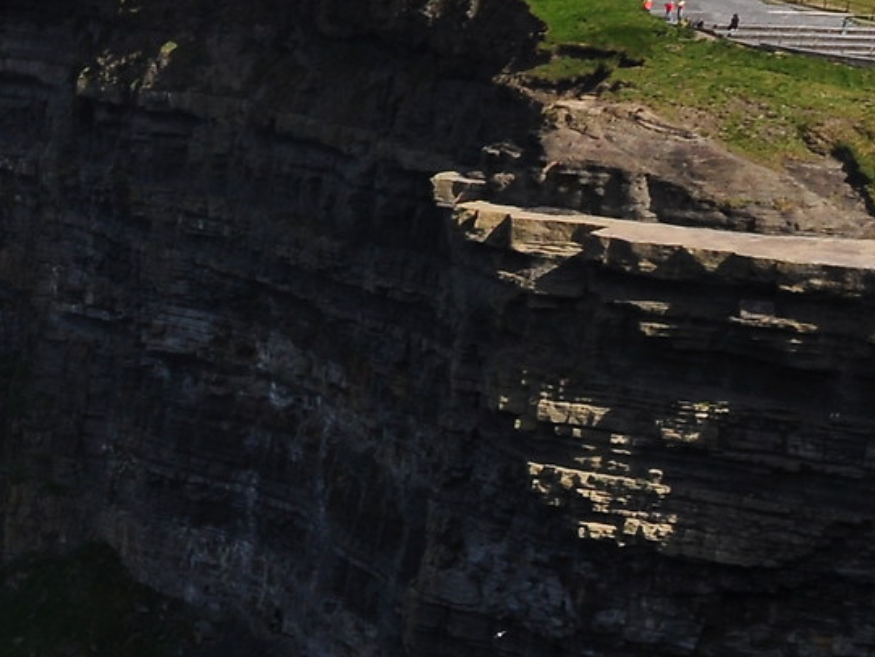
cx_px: -741
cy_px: 587
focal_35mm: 115
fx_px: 2908
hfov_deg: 14.8
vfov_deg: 12.8
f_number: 14
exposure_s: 1/160
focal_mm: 18
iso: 200
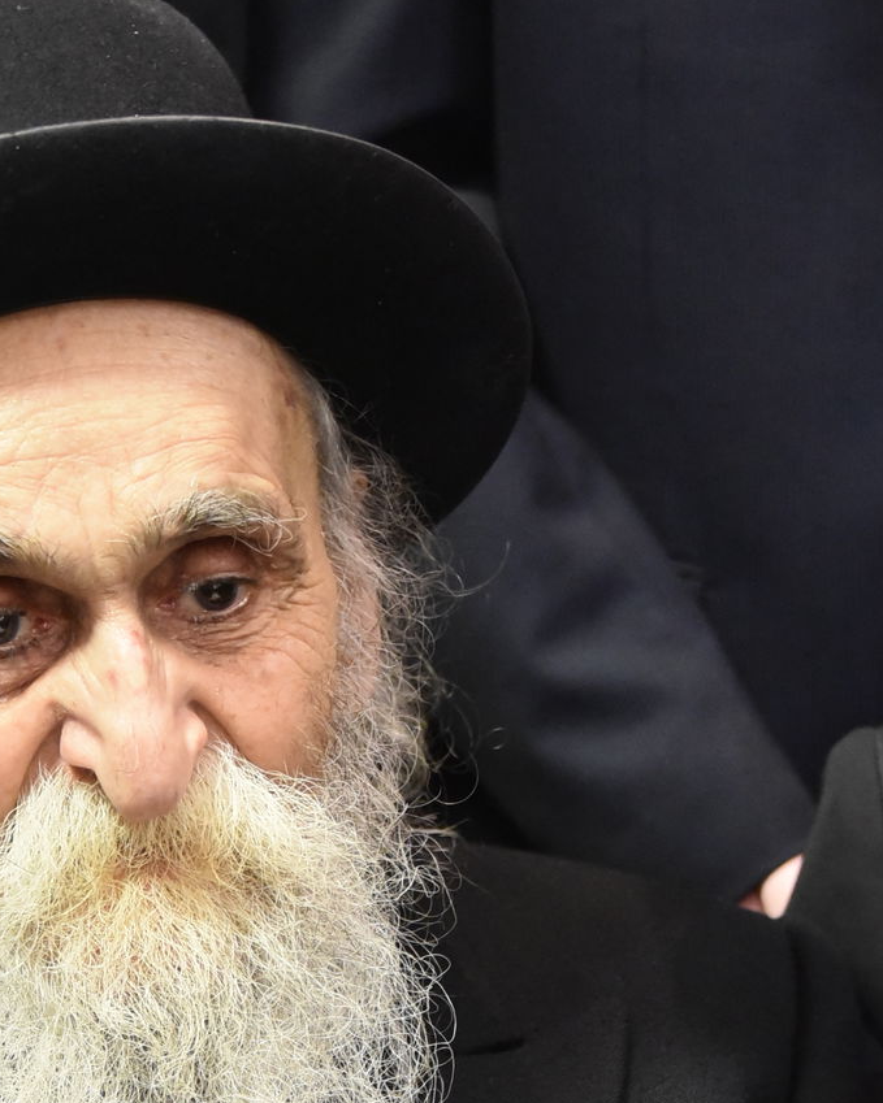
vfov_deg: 10.6
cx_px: 140
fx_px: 5914
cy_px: 933
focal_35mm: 181
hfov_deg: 8.5
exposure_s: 1/30
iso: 6400
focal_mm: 78
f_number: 5
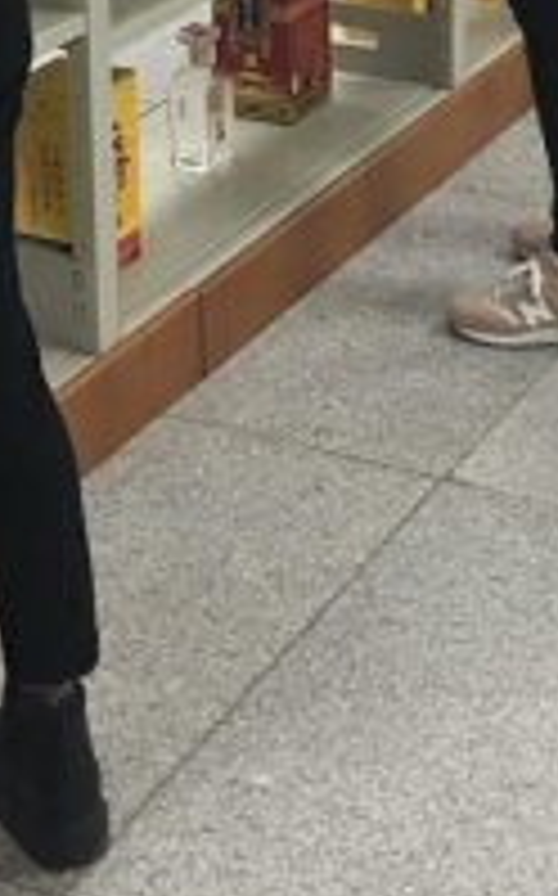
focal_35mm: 99
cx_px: 418
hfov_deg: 13.1
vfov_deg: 19.4
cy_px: -266
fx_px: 2414
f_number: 2.2
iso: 80
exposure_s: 1/10
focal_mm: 4.15
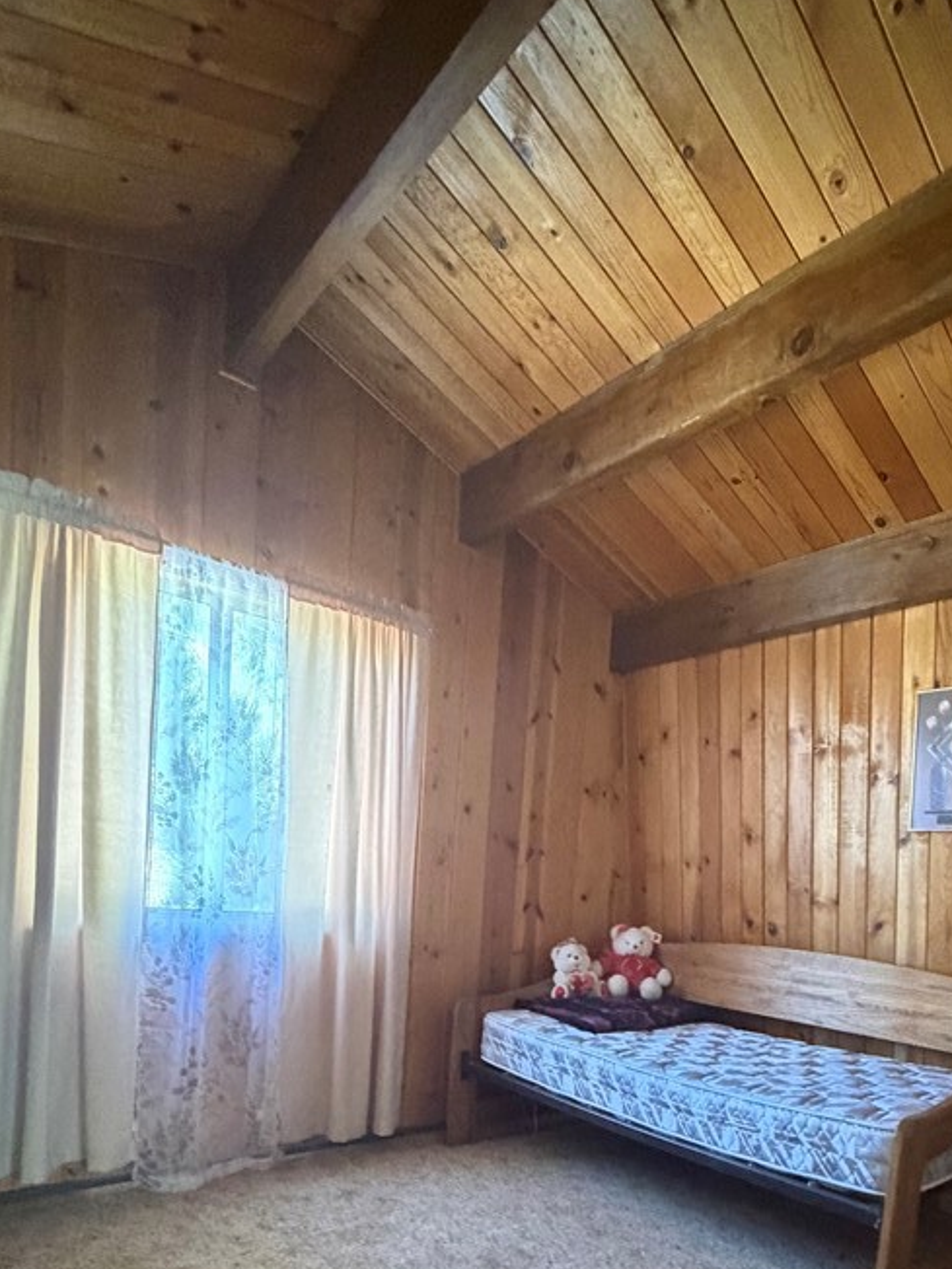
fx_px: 807
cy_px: 956
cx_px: 633
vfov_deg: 71.1
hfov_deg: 59.7
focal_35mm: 22
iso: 1250
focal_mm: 2.22
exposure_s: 1/55
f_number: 2.2
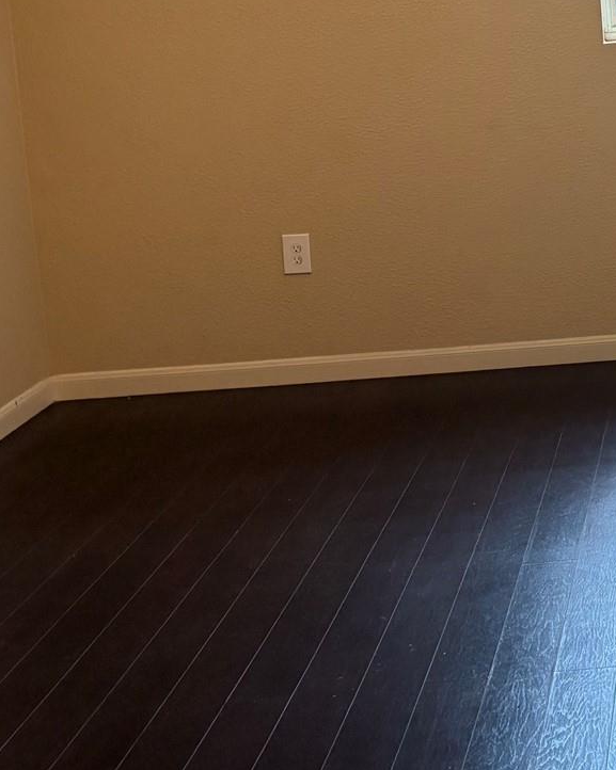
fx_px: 1642
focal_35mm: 72
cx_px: 784
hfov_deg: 19.7
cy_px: 107
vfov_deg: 25.7
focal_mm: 5.96
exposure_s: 1/120
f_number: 1.6
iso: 250
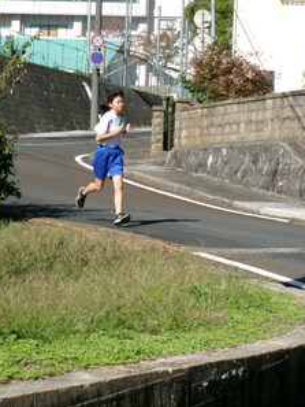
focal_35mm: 155
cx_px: 174
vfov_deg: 12.7
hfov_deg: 9.6
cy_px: 204
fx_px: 1820
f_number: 6.2
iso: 100
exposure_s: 1/400
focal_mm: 20.6
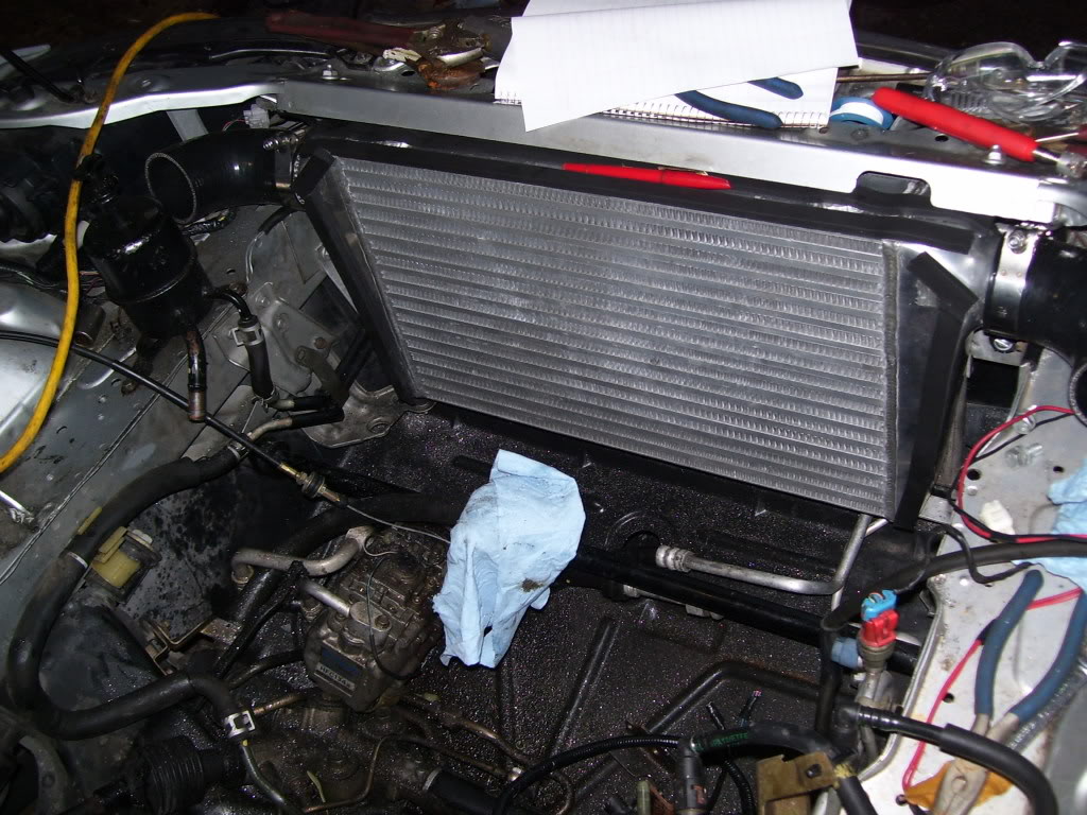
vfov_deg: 39.7
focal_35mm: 36
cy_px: 408
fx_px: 1130
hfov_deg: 51.4
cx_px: 544
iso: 80
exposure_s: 1/60
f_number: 2.7
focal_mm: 6
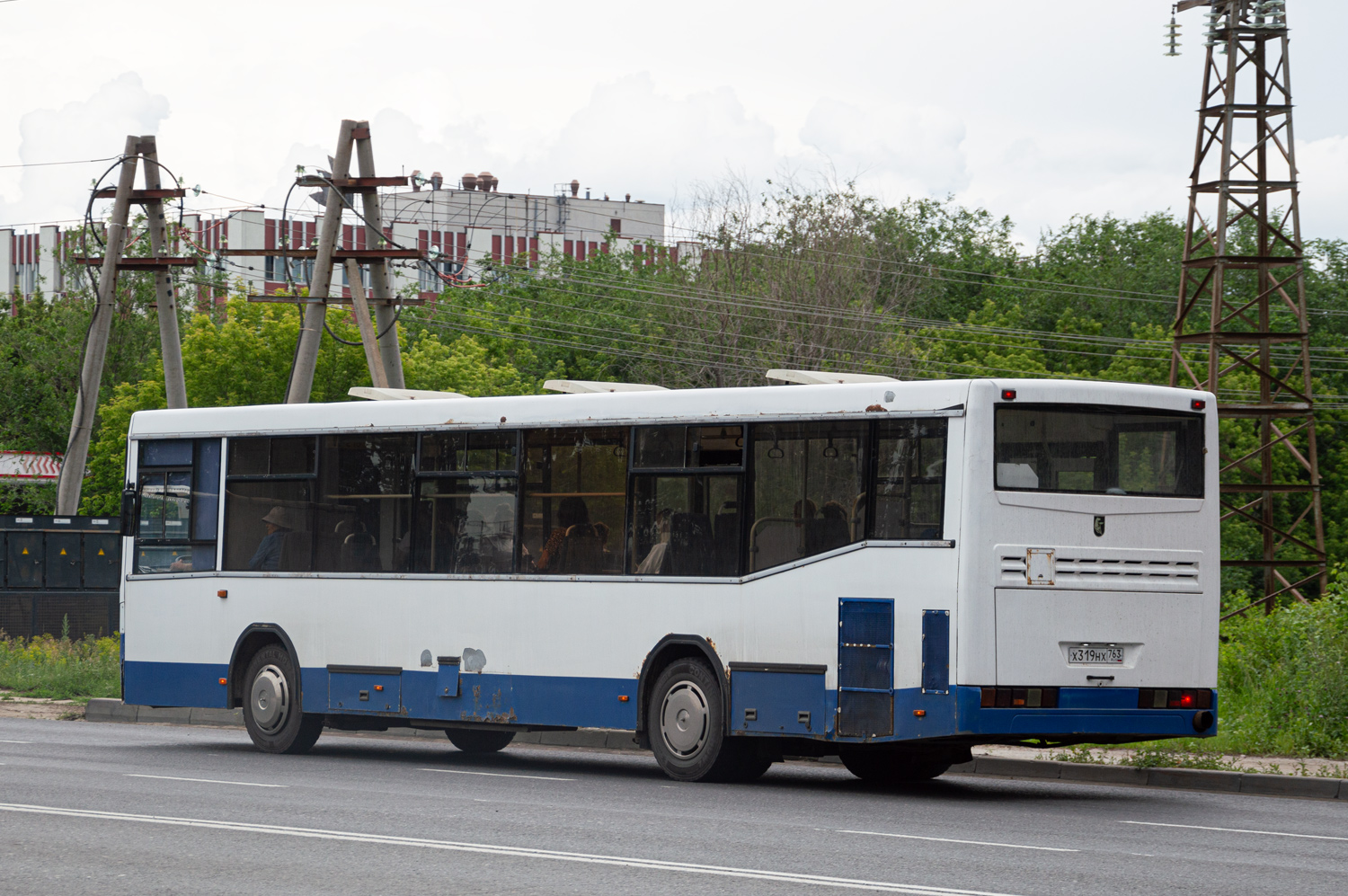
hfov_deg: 21.9
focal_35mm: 93
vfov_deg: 14.7
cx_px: 674
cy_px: 448
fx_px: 3479
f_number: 5.6
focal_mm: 62
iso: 100
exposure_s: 1/400
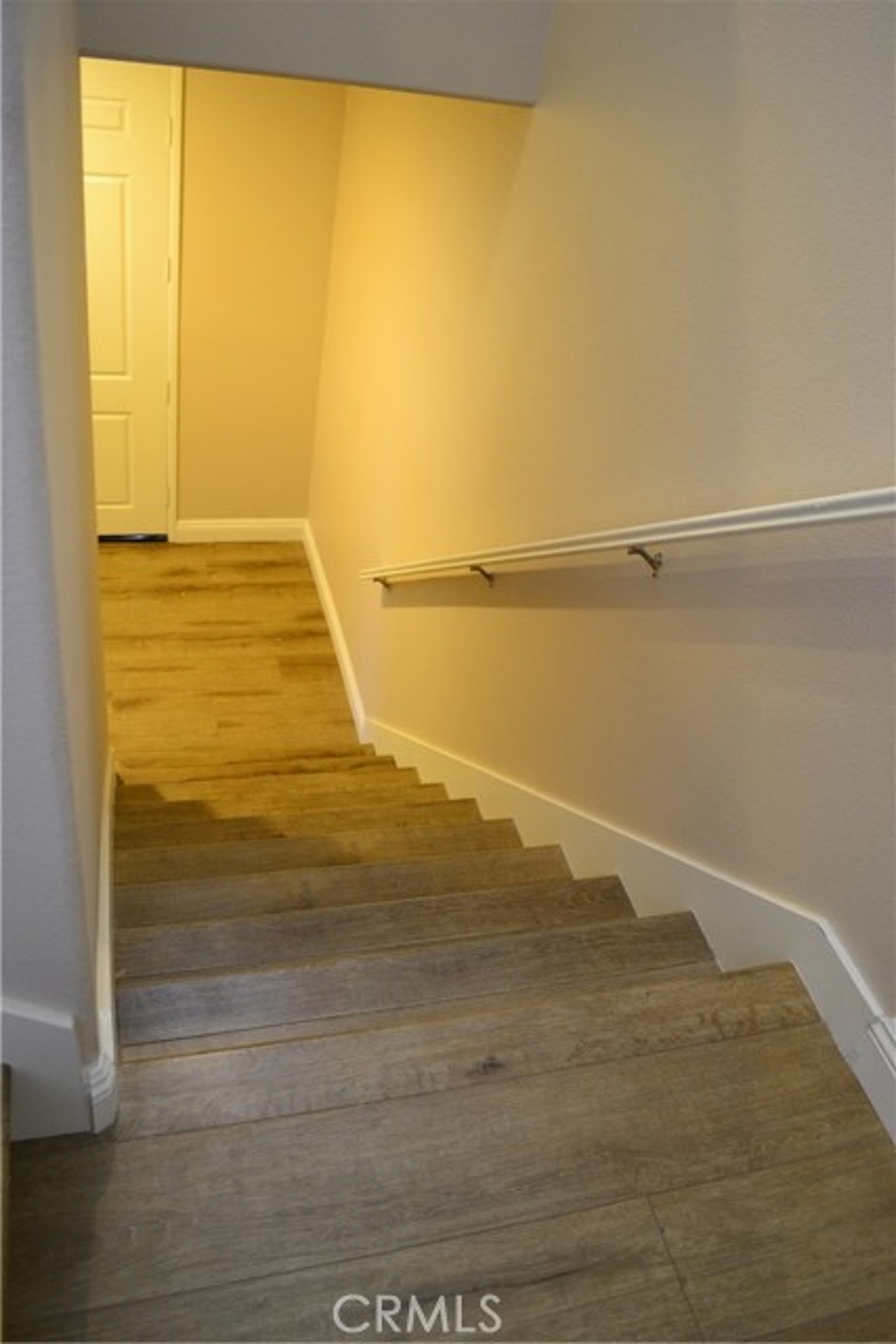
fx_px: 1007
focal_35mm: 27
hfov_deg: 48.0
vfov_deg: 67.4
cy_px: 672
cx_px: 448
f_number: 3.5
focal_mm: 18
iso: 800
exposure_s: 1/13
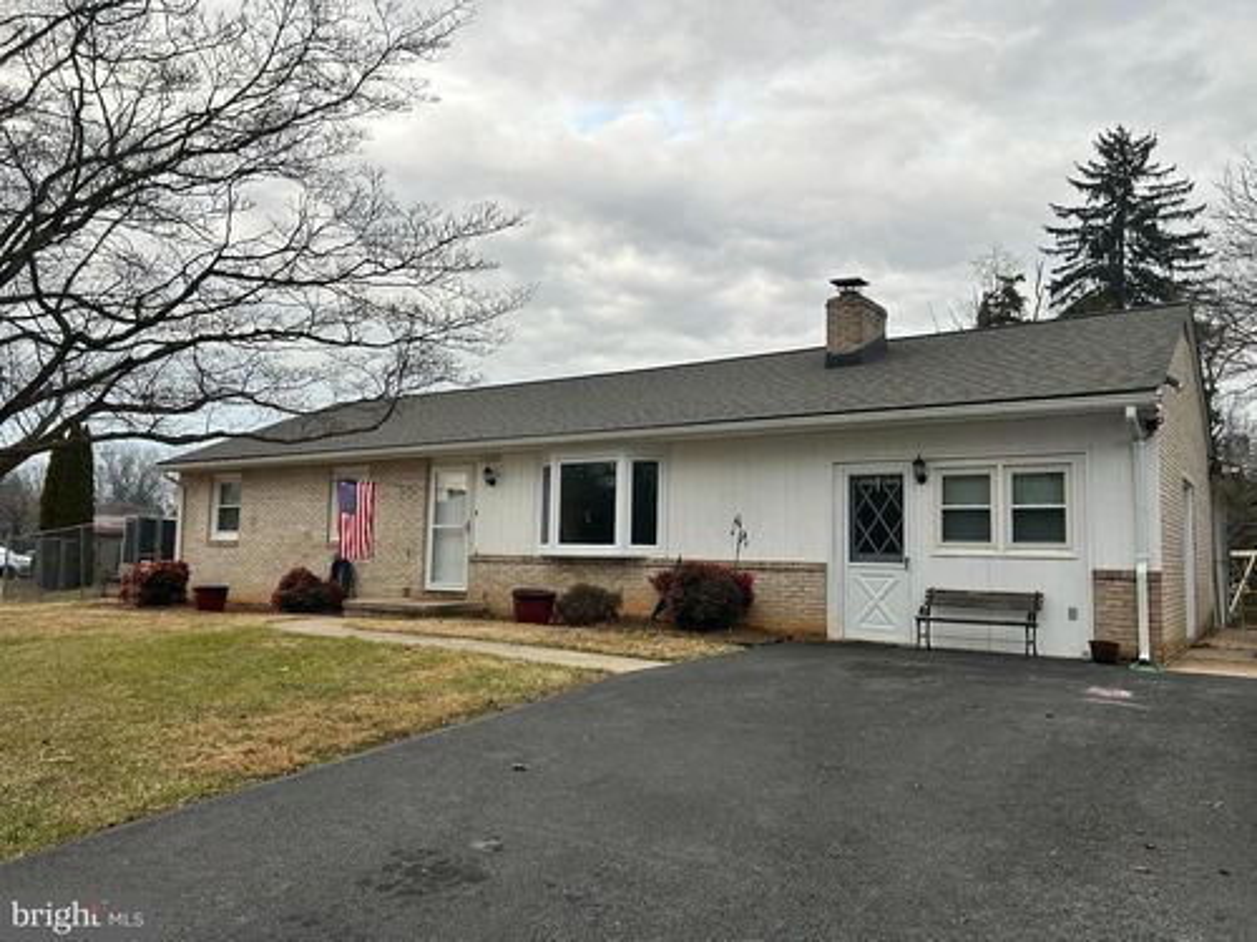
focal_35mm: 26
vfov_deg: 53.1
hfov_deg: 67.3
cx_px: 628
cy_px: 471
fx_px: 944
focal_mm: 5.7
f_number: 1.5
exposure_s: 1/291
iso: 40
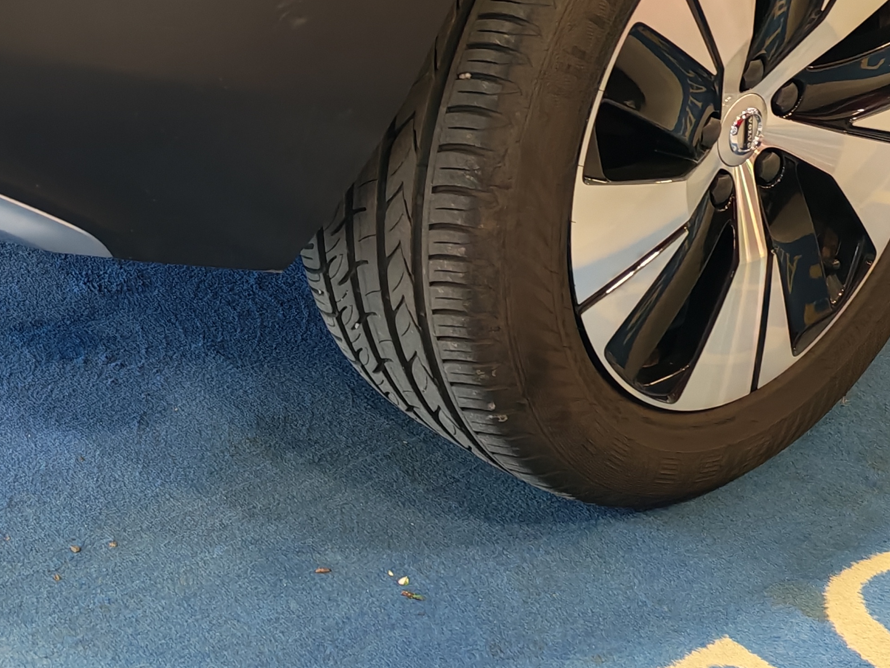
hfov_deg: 25.9
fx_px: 1851
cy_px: 101
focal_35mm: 72
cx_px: 45
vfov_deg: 20.1
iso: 250
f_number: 1.9
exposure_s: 1/100
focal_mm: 6.12
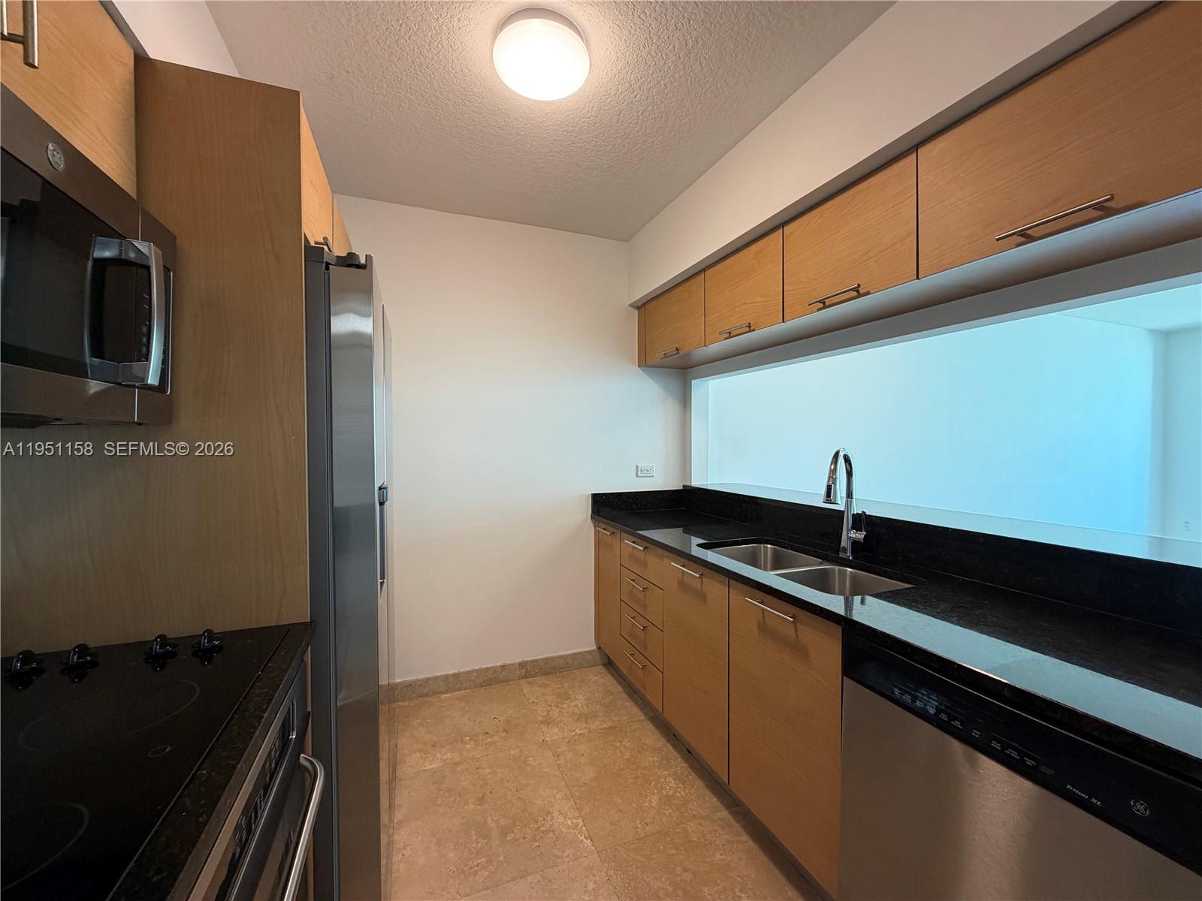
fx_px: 486
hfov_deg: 102.1
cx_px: 601
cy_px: 450
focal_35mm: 14
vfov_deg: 85.7
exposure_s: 1/120
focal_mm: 2.22
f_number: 2.2
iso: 250
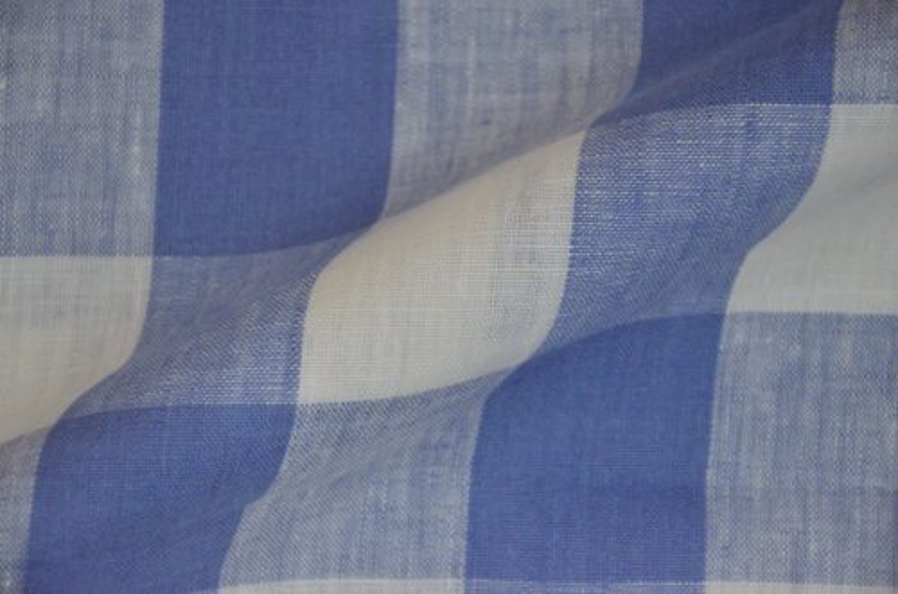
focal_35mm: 158
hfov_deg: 13.1
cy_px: 297
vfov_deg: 8.7
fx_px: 3920
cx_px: 449
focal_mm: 105
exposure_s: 1/8000
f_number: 6.7
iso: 5000
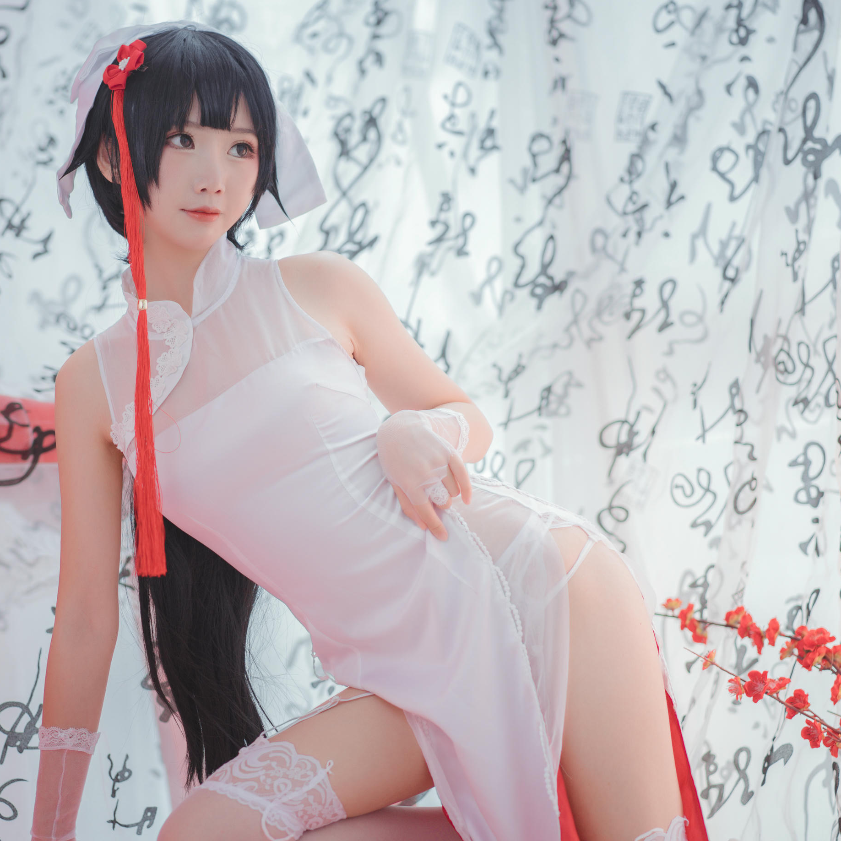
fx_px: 3243
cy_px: 438
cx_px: 329
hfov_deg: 14.8
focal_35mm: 118
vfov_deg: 14.8
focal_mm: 85
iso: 160
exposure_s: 1/200
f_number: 2.5
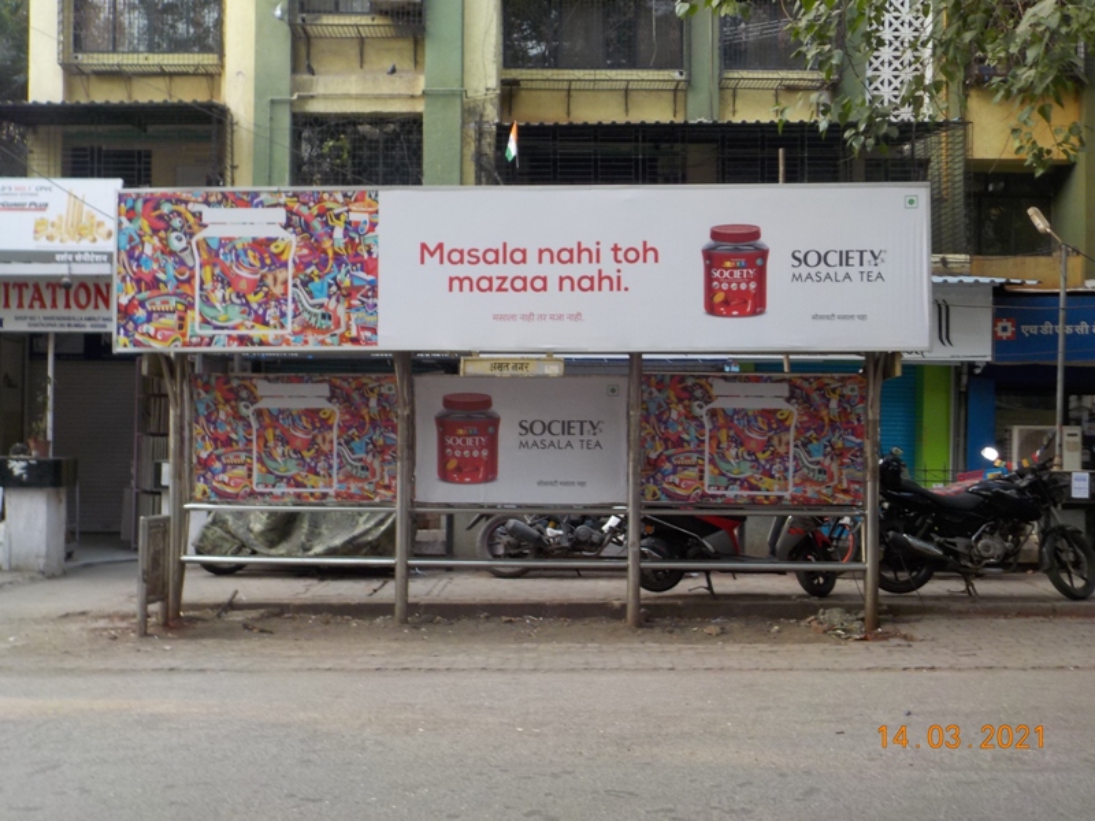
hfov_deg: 49.0
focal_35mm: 38
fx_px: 1202
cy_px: 410
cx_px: 548
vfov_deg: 37.7
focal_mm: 5.2
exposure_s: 1/50
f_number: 3.7
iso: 125
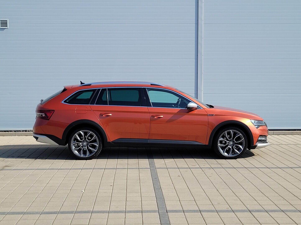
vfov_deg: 53.1
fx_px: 226
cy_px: 112
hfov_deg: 67.3
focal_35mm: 26
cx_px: 150
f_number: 1.8
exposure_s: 1/2163
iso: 40
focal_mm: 5.4
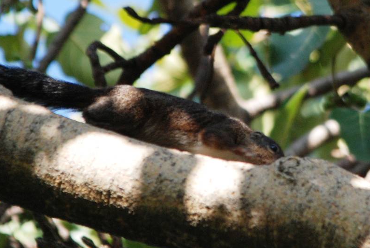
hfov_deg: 1.4
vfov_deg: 0.9
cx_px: 170
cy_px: 151
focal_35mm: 1511
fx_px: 15553
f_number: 6.3
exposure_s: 1/250
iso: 400
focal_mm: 500
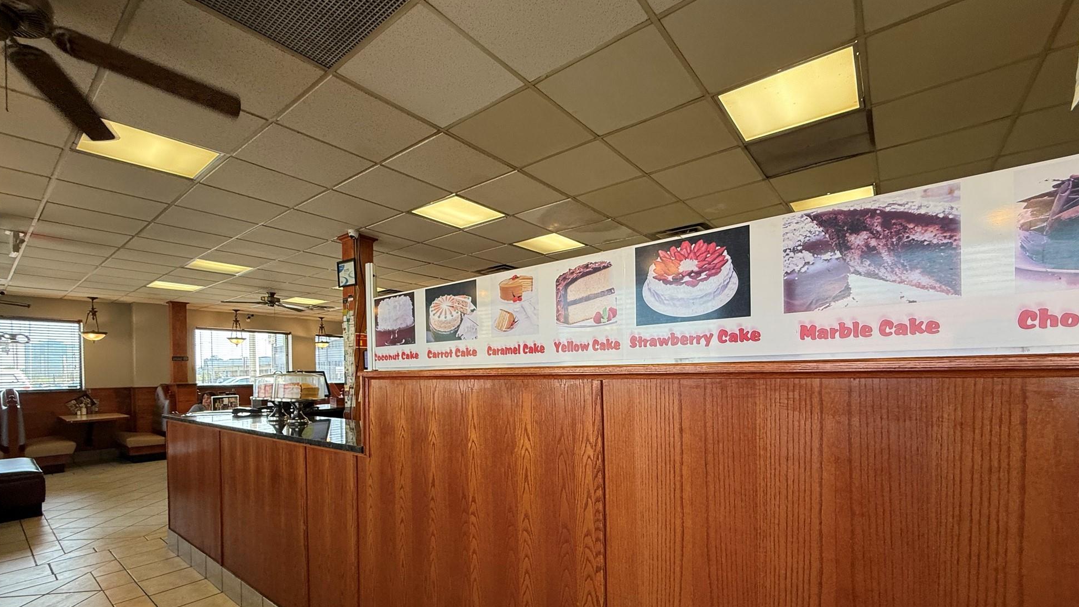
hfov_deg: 99.4
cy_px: 376
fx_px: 458
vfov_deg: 66.2
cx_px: 550
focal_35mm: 16
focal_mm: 2.22
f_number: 2.2
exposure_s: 1/120
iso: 160
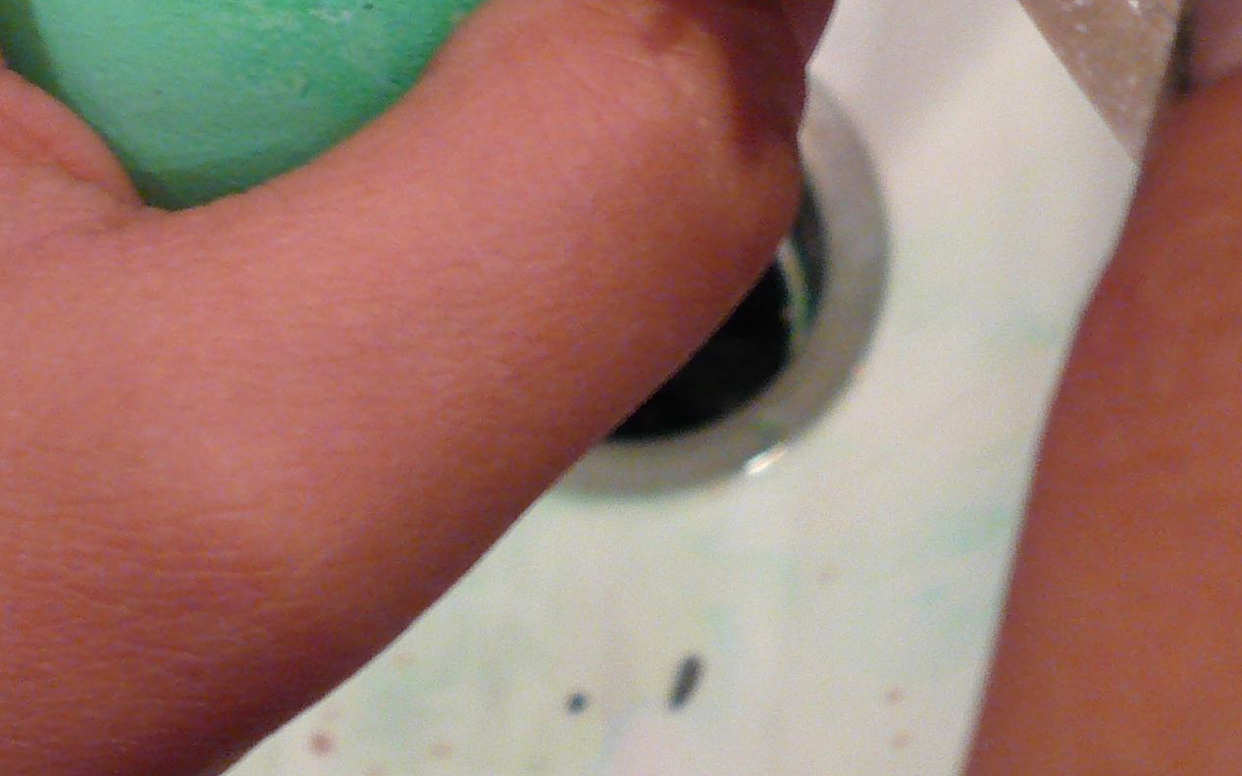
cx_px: 361
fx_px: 2437
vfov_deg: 17.2
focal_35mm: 72
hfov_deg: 28.3
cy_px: -171
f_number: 2.8
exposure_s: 1/13
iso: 200
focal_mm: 4.6
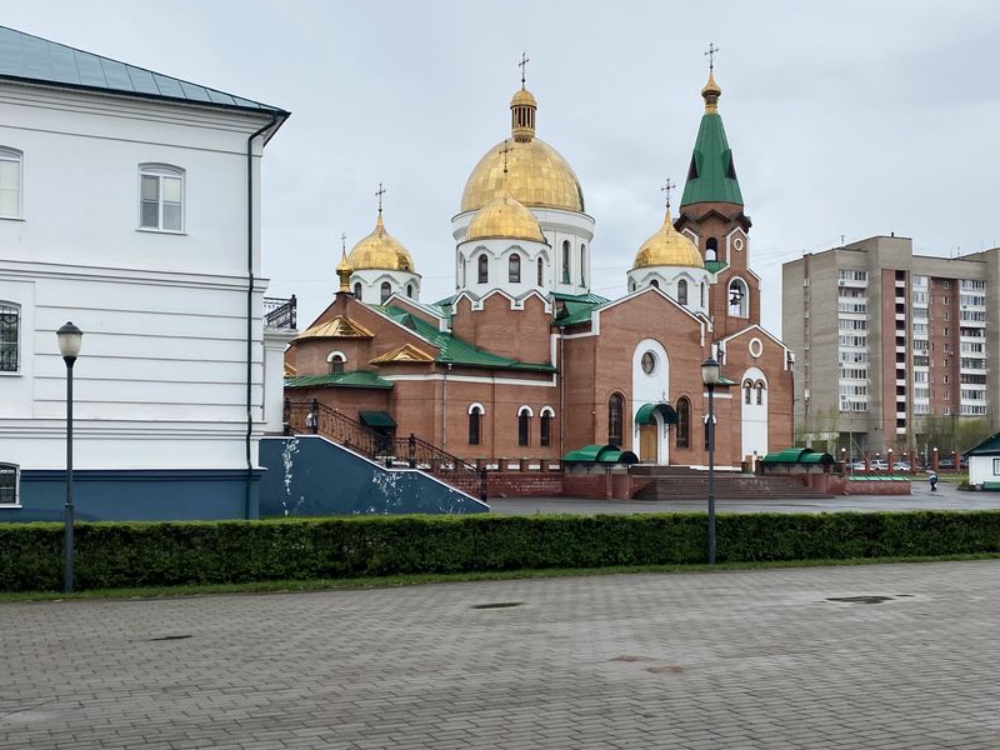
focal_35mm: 39
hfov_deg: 47.8
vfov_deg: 36.7
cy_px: 308
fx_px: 1127
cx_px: 554
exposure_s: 1/845
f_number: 1.8
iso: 32
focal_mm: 4.25
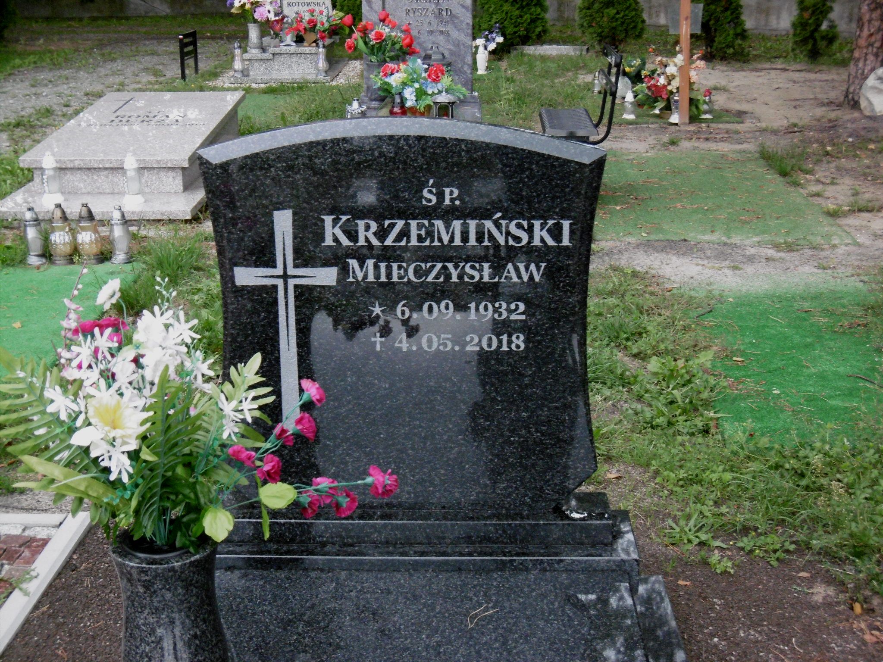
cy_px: 331
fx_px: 1505
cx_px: 442
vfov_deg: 24.8
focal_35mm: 59
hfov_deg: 32.7
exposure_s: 1/60
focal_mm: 10.5
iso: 400
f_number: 4.2
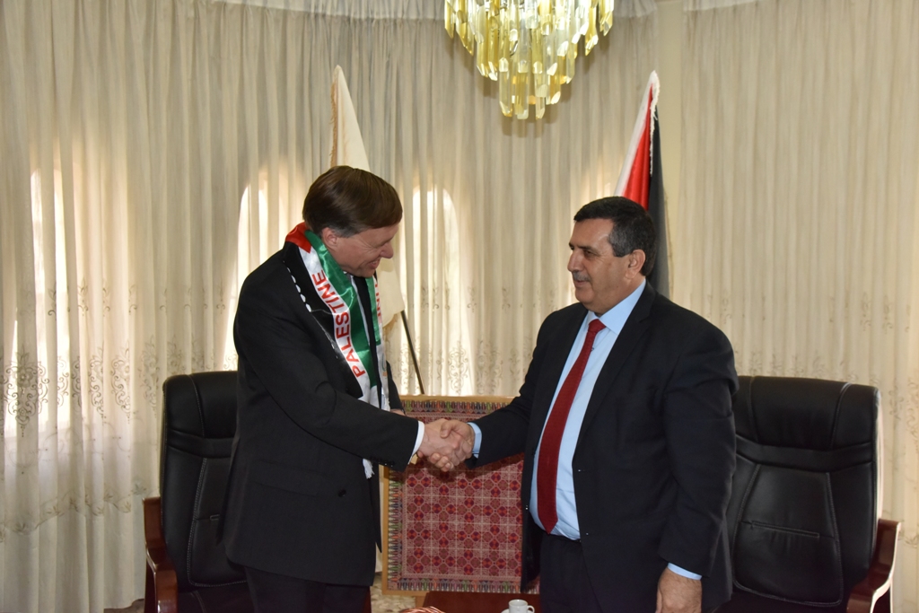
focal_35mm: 35
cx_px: 460
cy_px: 306
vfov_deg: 37.9
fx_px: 894
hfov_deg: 54.4
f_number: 7.1
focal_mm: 35
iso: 2500
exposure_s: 1/250
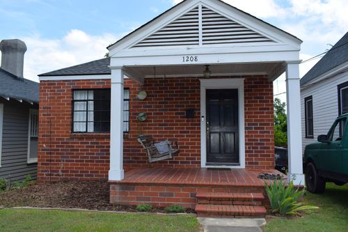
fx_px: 290
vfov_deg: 43.6
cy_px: 116
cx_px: 174
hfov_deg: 61.9
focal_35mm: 30
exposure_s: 1/200
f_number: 7.1
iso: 100
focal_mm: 20
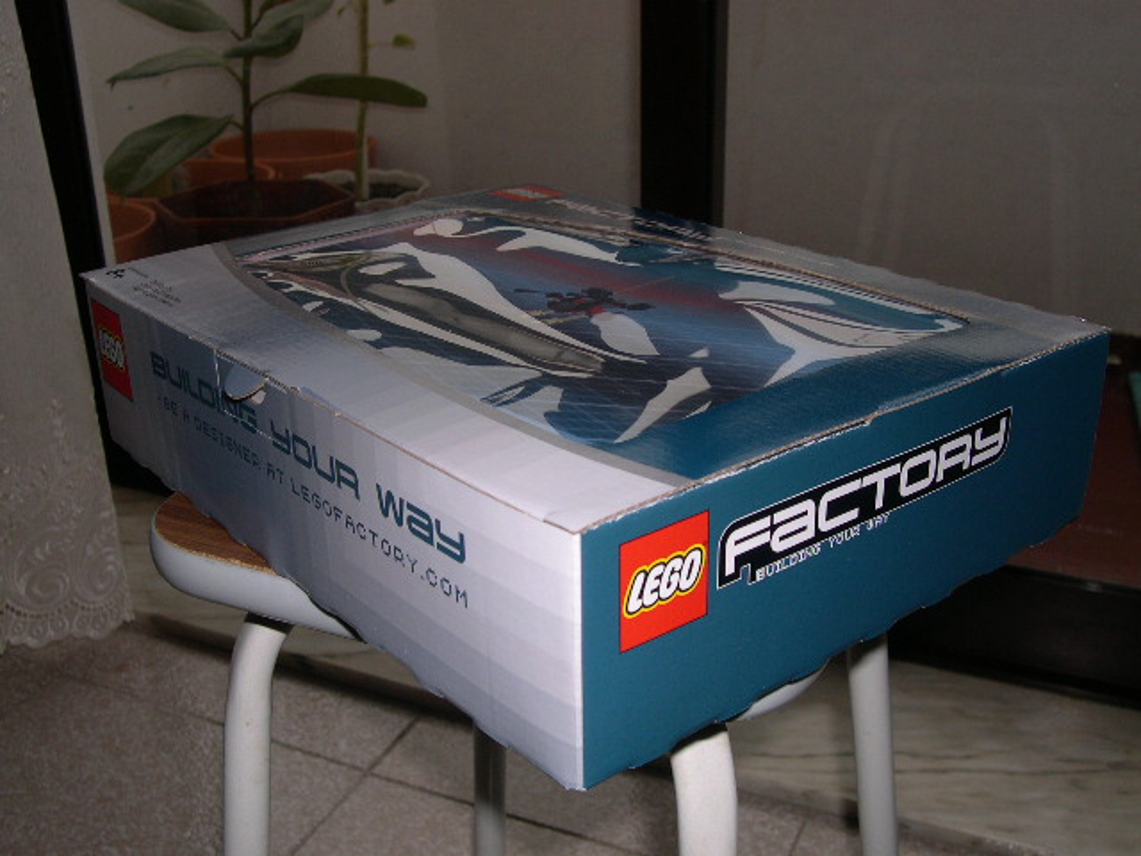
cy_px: 428
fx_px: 1253
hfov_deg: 49.0
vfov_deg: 37.7
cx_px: 570
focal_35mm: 38
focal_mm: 8
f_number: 7.6
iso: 100
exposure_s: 1/60
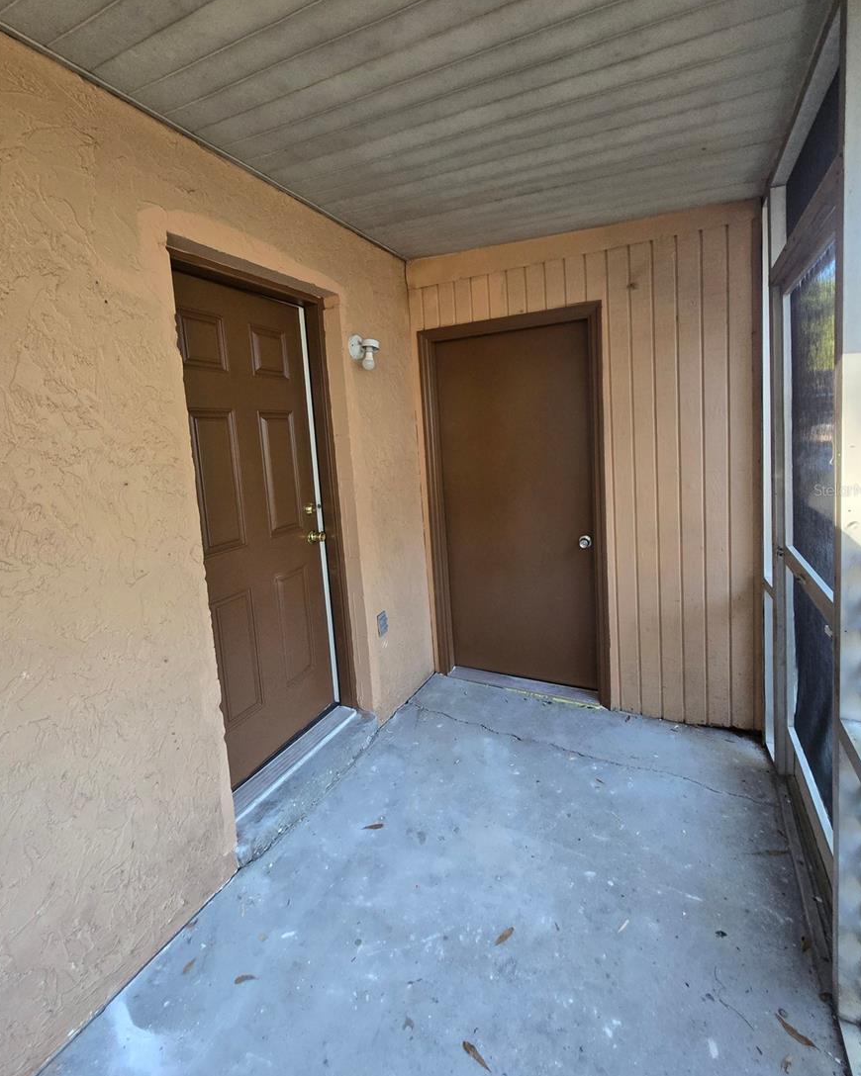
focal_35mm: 14
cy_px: 490
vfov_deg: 100.4
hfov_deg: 88.0
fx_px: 446
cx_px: 438
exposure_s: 1/60
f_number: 2.2
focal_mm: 2.2
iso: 500
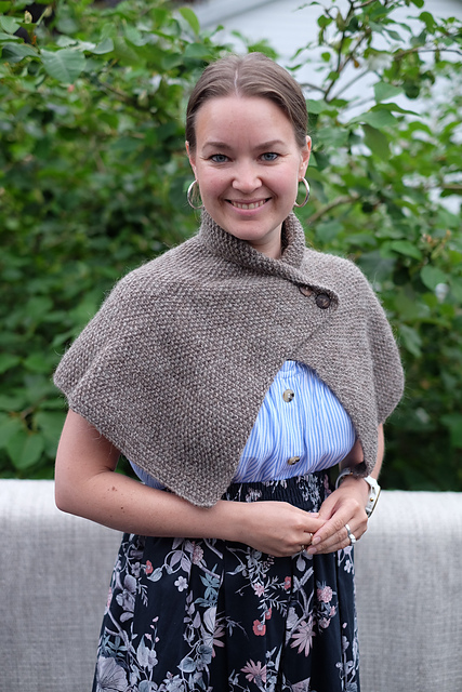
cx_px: 231
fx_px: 1020
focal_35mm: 53
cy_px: 346
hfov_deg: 25.5
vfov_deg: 37.5
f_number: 2
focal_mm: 35
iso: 200
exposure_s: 1/180
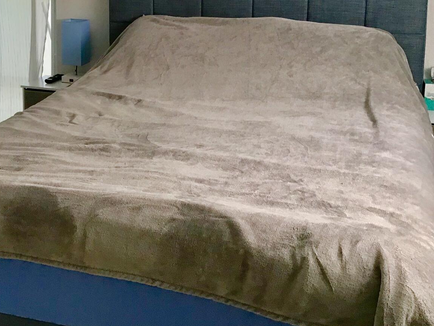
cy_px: 53
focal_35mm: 55
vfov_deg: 26.0
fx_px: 690
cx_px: 109
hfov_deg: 34.2
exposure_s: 1/30
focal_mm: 3.3
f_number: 2.4
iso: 32
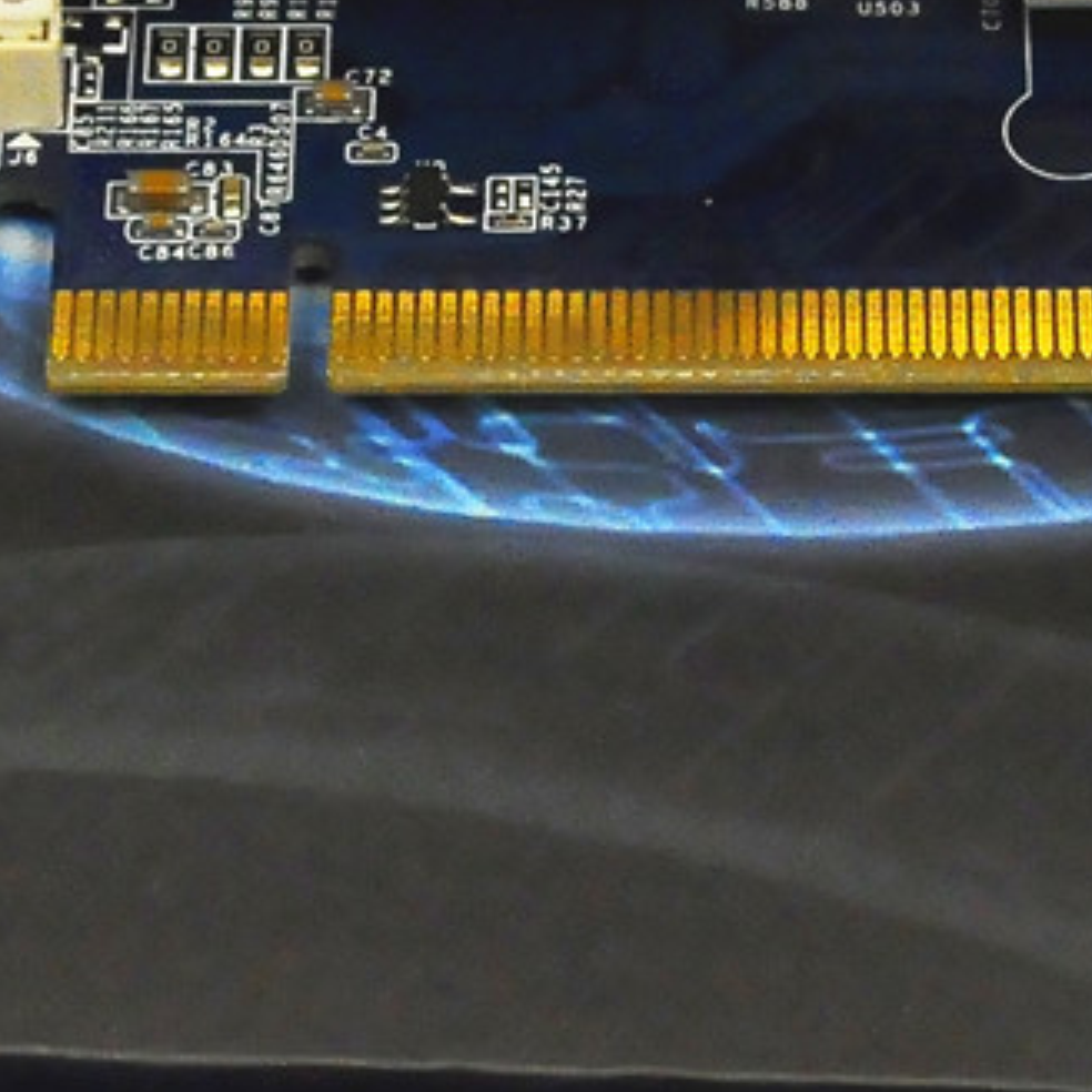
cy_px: -175
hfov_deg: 6.7
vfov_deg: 6.7
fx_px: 9297
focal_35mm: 260
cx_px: 1219
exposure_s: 1/160
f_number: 10
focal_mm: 35
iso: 3200
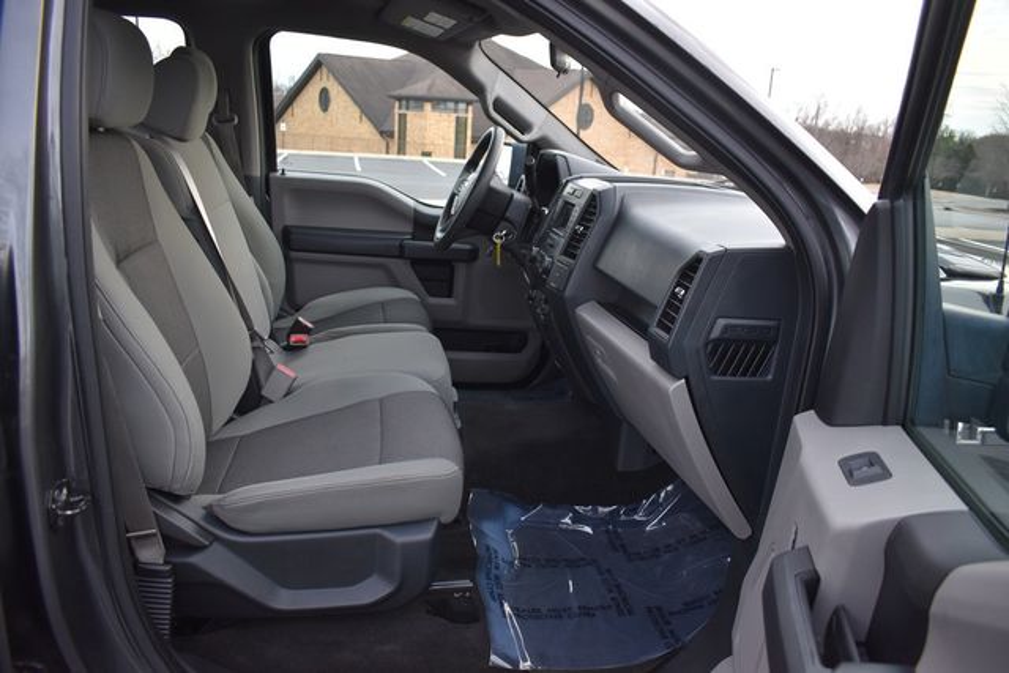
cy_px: 336
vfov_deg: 48.0
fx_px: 757
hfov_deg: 67.4
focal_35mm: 27
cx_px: 504
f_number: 3.5
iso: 500
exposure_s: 1/250
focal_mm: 18
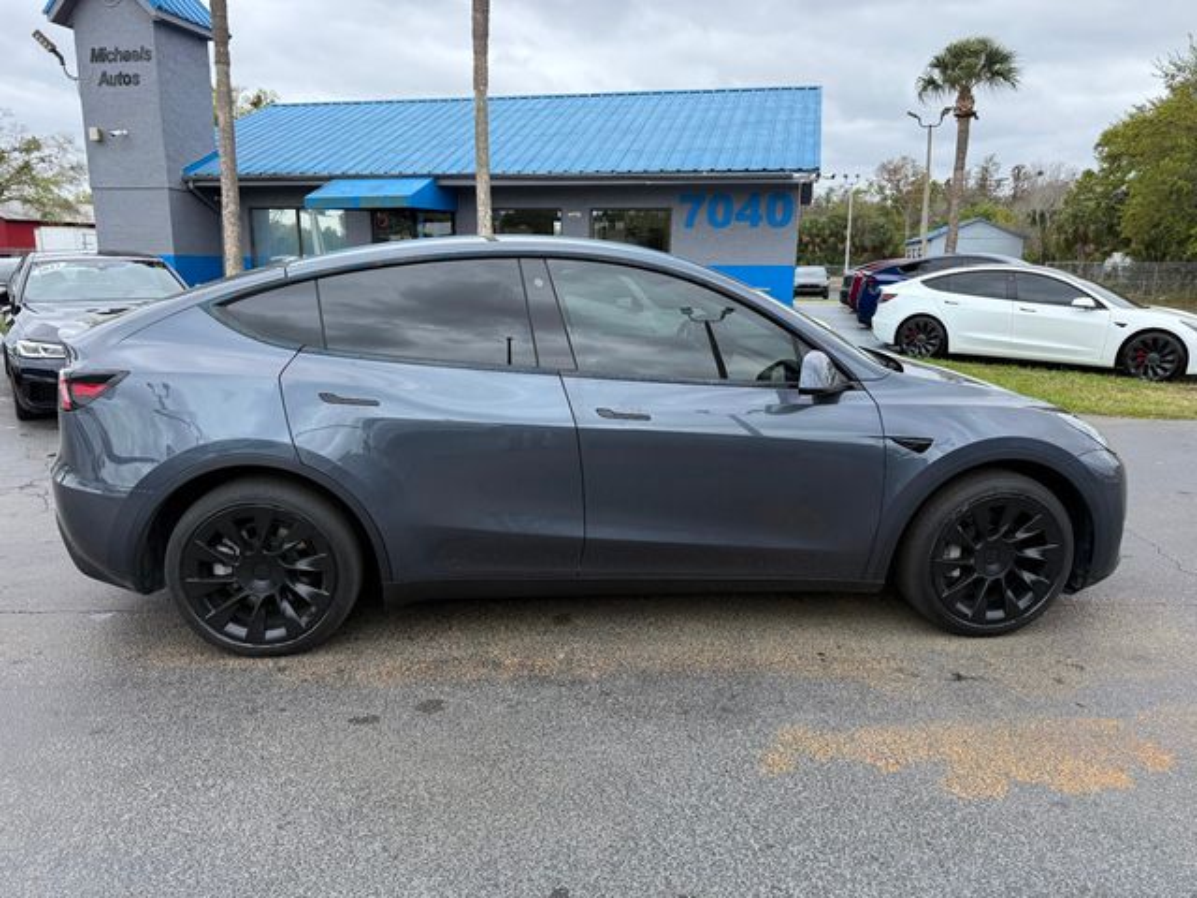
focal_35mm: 24
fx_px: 830
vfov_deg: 56.8
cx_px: 598
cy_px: 449
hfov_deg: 71.6
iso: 100
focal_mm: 6.76
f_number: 1.78
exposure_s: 1/1410
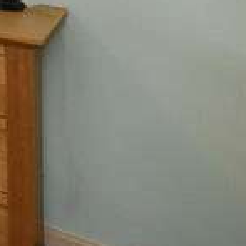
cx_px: -514
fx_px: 667
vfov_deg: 17.3
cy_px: -187
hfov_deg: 11.1
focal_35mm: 83
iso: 400
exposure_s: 1/20
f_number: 8
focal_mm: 14
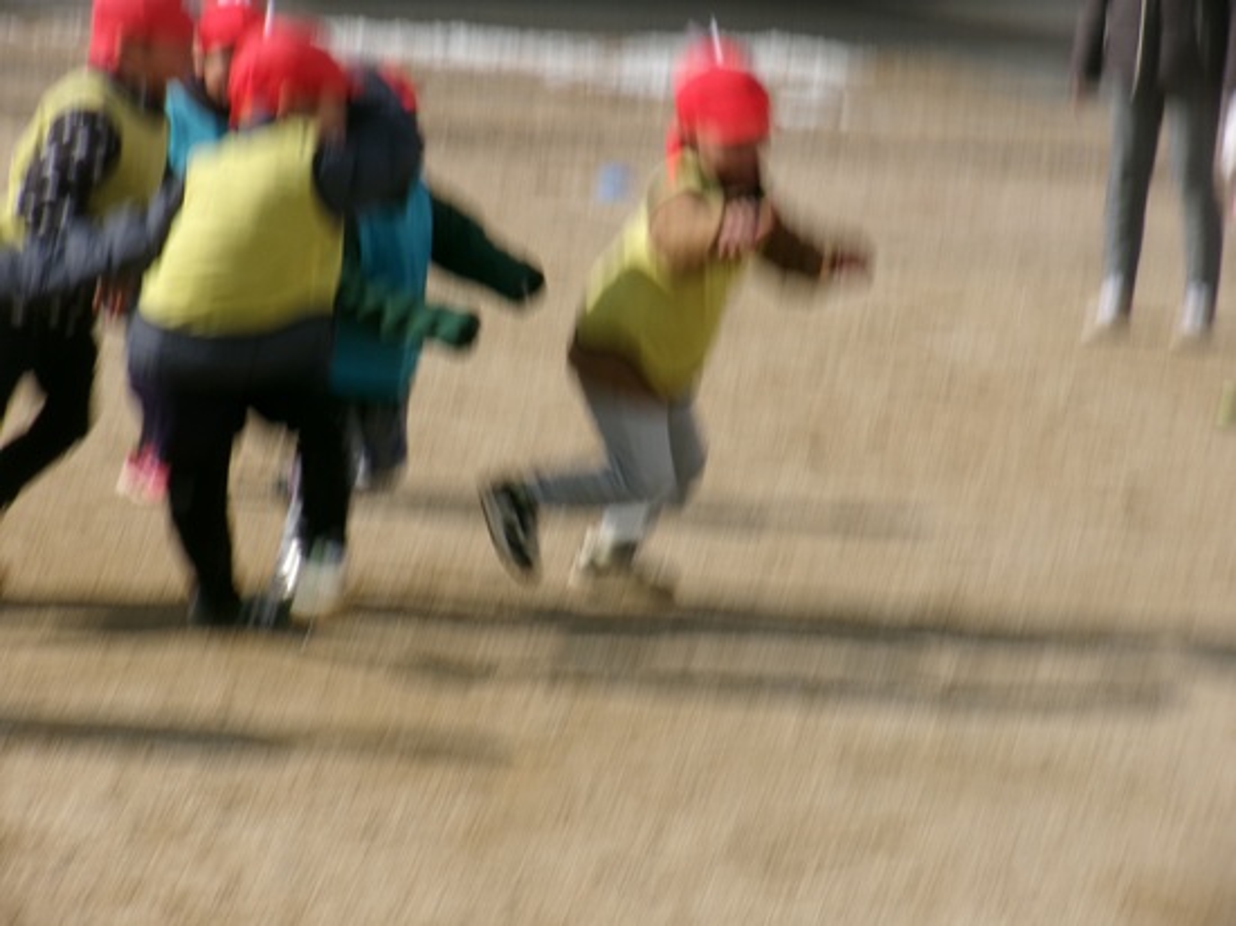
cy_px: 463
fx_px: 5068
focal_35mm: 142
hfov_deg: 13.9
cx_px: 618
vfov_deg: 10.4
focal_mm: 25.5
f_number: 17.1
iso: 100
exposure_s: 1/100
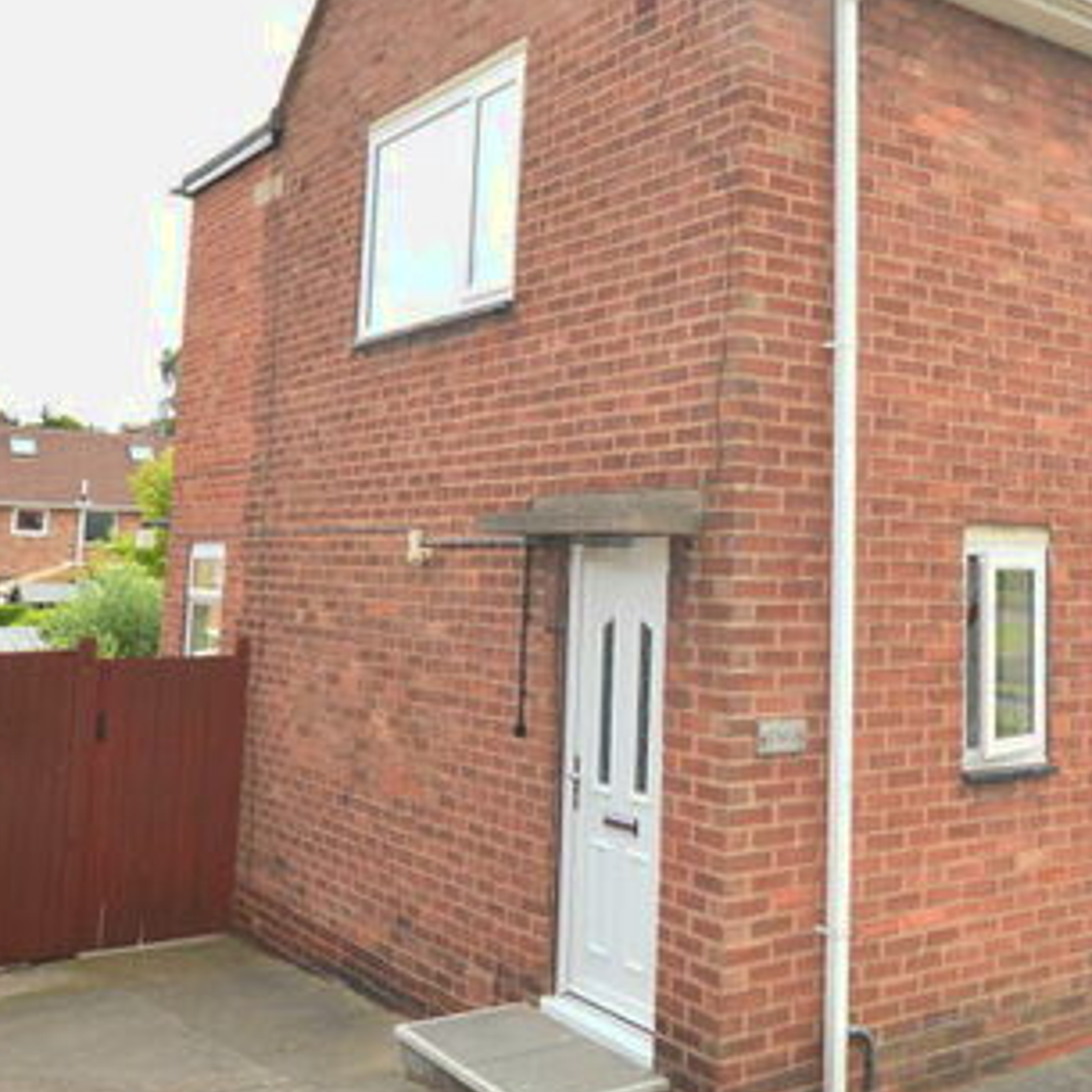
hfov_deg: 42.1
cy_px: 397
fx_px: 1355
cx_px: 863
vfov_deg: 43.5
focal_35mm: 38
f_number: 8
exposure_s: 1/200
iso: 400
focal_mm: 13
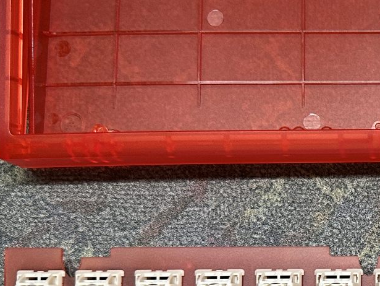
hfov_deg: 22.6
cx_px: 482
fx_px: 857
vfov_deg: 18.7
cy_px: 226
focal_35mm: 78
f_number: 1.78
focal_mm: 6.86
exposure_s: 1/60
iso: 250
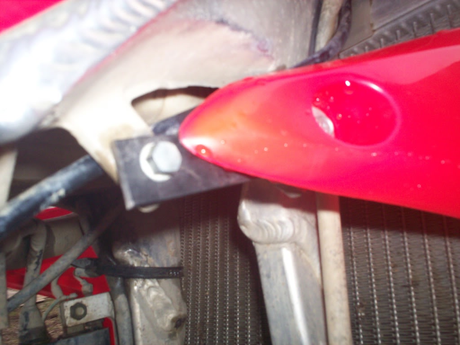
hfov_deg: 51.4
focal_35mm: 36
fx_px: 478
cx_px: 230
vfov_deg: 39.7
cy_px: 172
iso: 140
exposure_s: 1/60
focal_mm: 6
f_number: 4.5
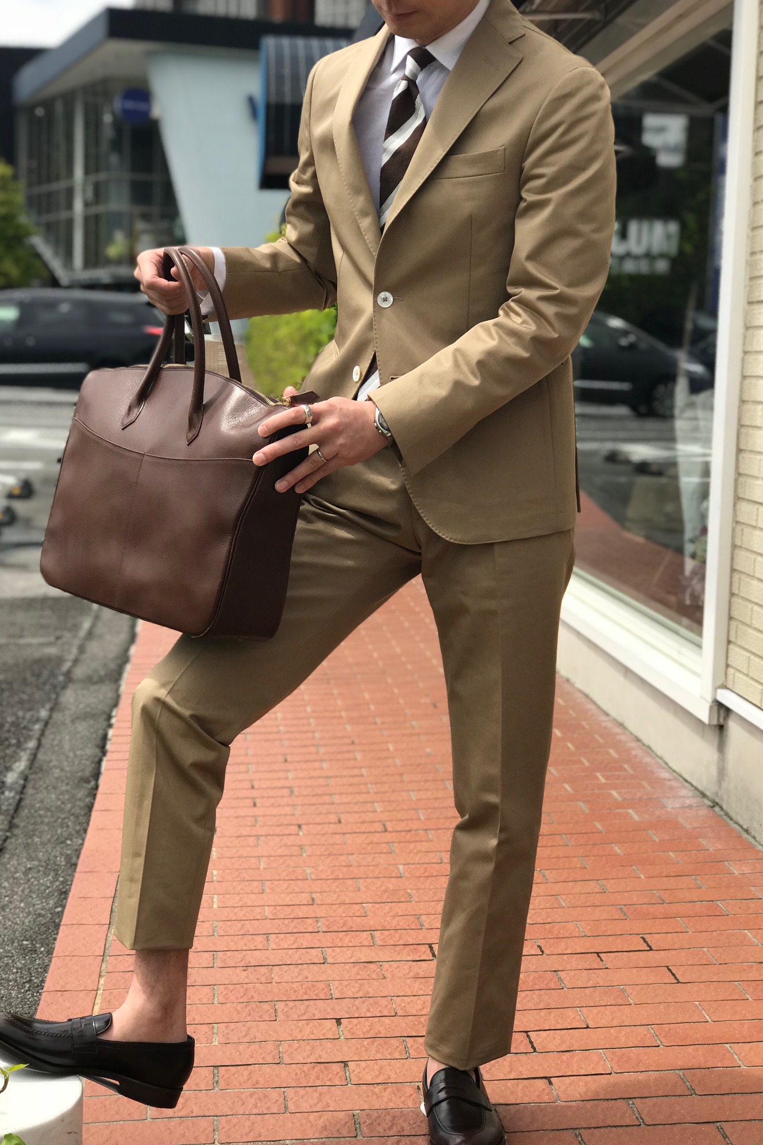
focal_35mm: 60
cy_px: 571
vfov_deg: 33.4
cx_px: 358
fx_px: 1907
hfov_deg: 22.6
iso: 20
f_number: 2.8
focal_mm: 6.6
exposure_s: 1/812
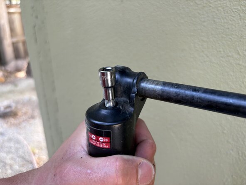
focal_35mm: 26
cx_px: 123
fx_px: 185
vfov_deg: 53.1
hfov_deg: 67.3
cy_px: 92
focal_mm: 5.96
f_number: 1.6
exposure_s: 1/122
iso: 50
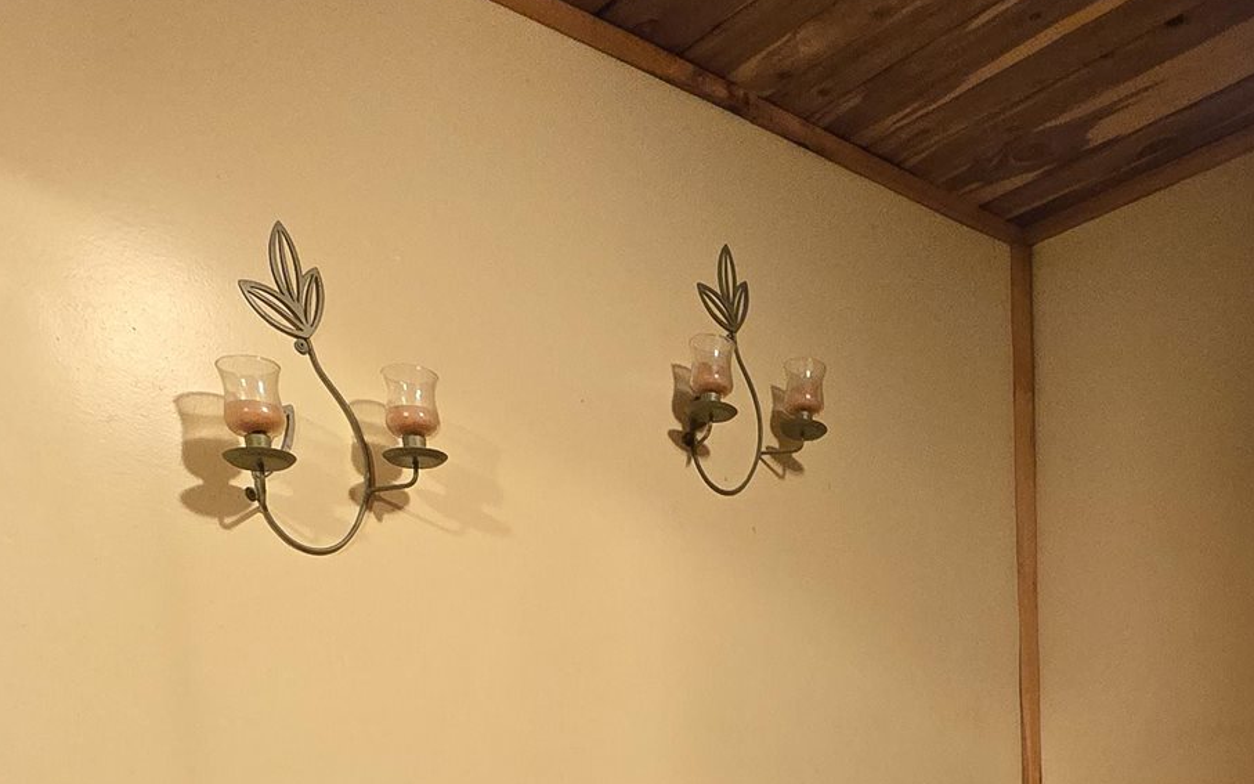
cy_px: 1043
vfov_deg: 28.9
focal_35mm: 35
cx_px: 868
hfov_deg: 53.8
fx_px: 1196
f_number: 2.2
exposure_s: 1/60
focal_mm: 2.2
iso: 1000
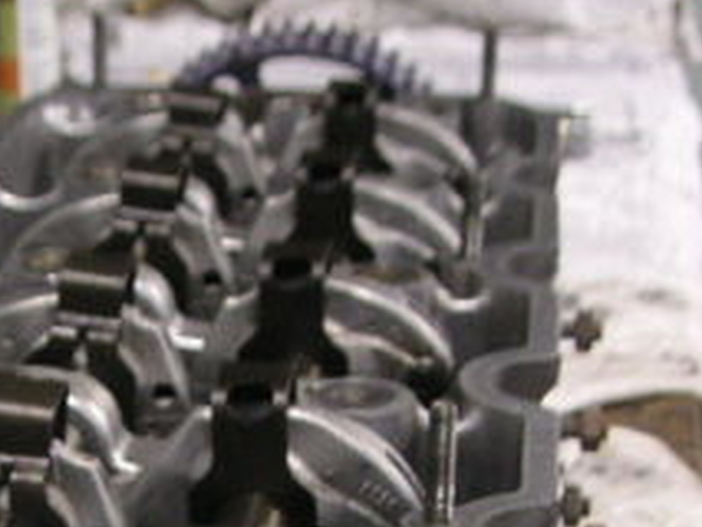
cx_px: 96
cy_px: 721
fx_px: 2313
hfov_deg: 17.1
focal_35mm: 114
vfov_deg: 12.5
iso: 100
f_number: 2.8
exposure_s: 1/10
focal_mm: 6
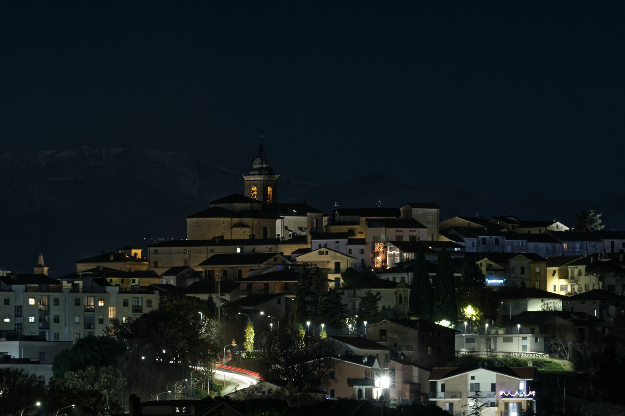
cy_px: 287
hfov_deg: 4.8
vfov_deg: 3.2
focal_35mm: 430
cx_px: 384
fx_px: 7463
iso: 200
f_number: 7.1
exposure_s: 10
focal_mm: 200
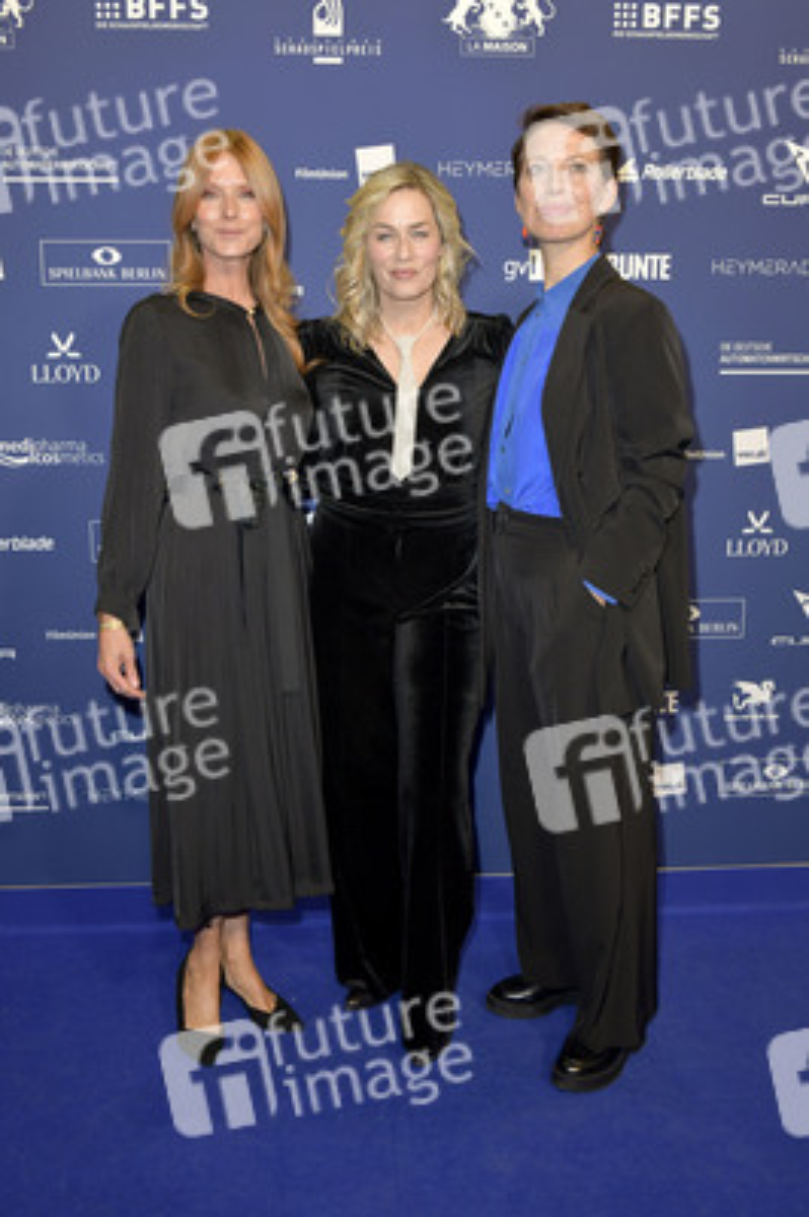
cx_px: 404
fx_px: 1080
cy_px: 608
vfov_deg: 58.8
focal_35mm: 32
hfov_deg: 41.0
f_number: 5.6
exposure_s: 1/200
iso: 1000
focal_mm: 32
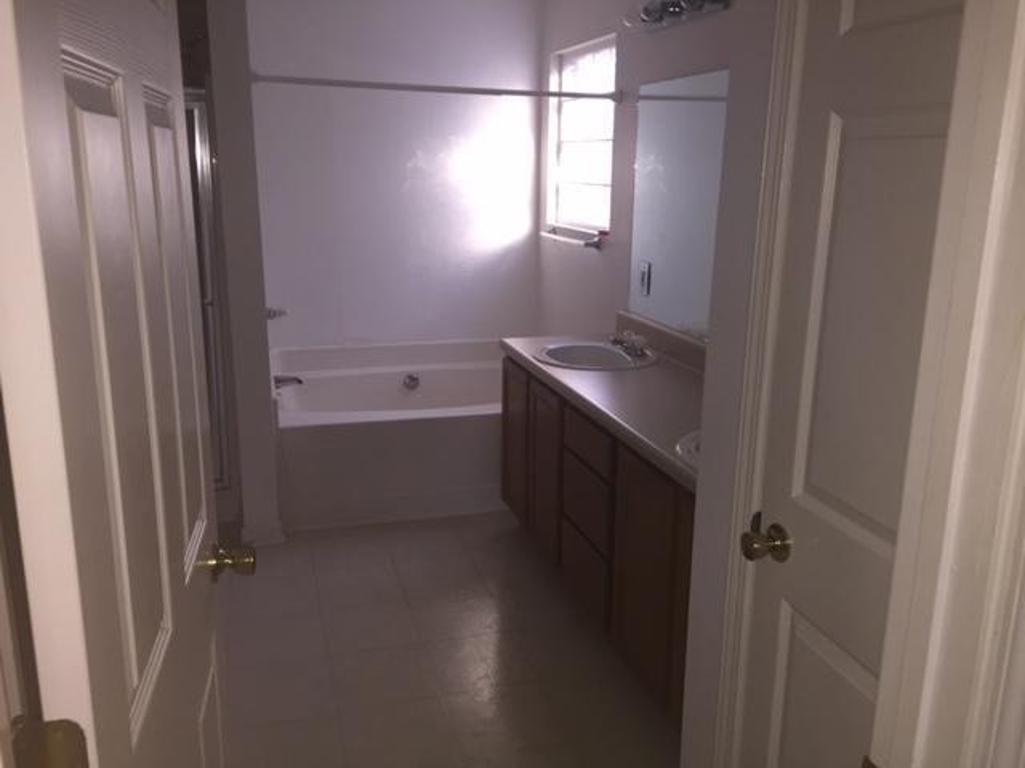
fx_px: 859
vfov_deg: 48.2
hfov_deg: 61.7
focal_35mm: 29
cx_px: 512
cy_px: 384
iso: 64
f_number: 2.2
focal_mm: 4.15
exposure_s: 1/30
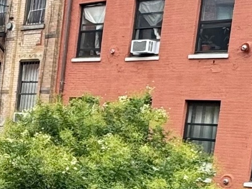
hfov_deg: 19.9
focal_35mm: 92
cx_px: -56
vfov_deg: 15.6
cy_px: 212
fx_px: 670
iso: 40
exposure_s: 1/235
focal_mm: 2.22
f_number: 2.2
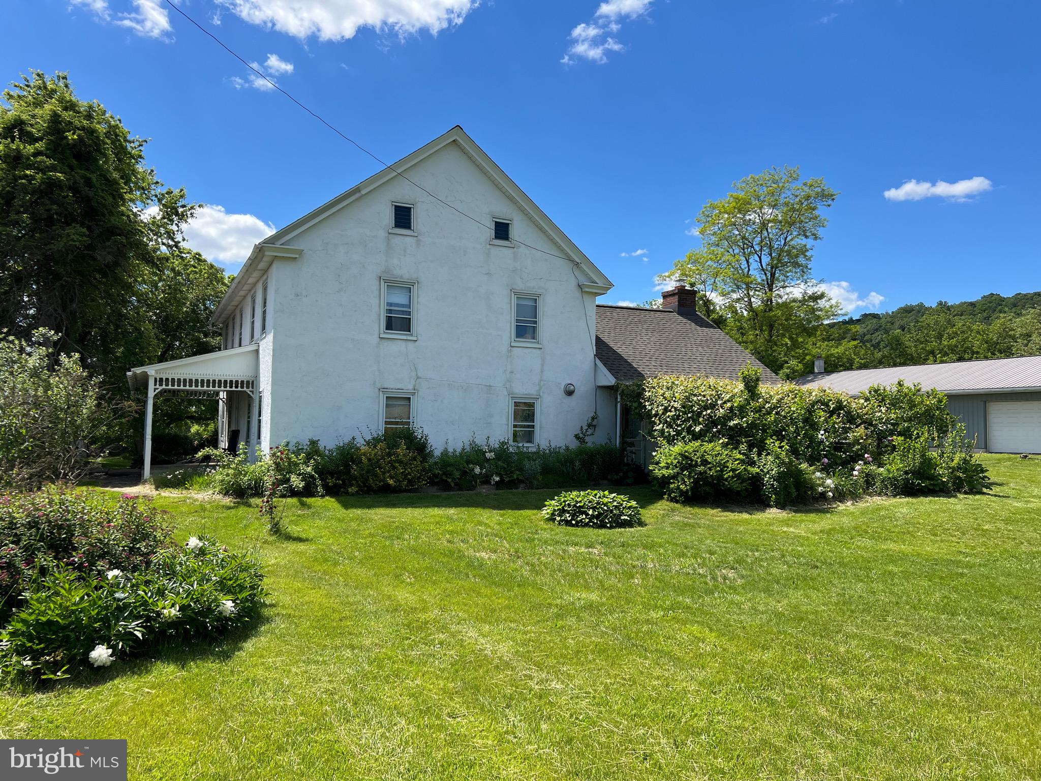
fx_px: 782
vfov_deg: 53.1
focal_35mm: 26
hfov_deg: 67.3
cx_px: 520
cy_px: 390
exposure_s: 1/3077
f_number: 1.5
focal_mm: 5.7
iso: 50
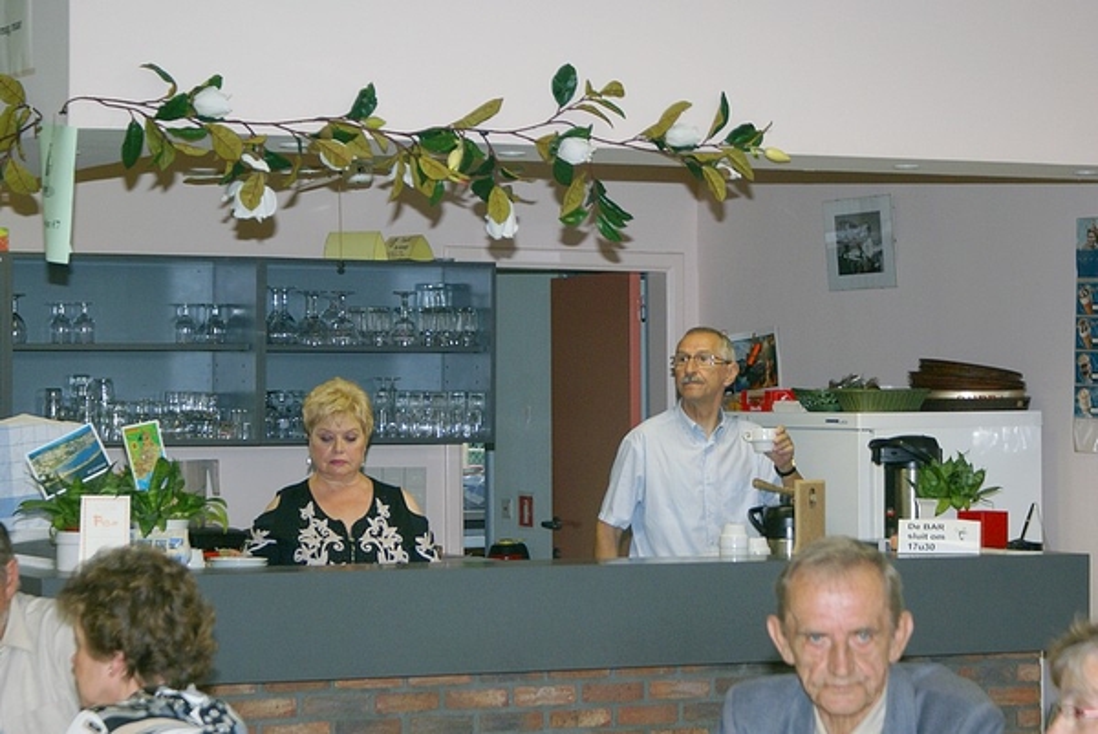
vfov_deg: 13.1
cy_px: 367
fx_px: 3205
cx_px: 549
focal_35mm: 105
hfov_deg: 19.4
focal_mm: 70
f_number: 5.6
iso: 400
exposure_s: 1/125
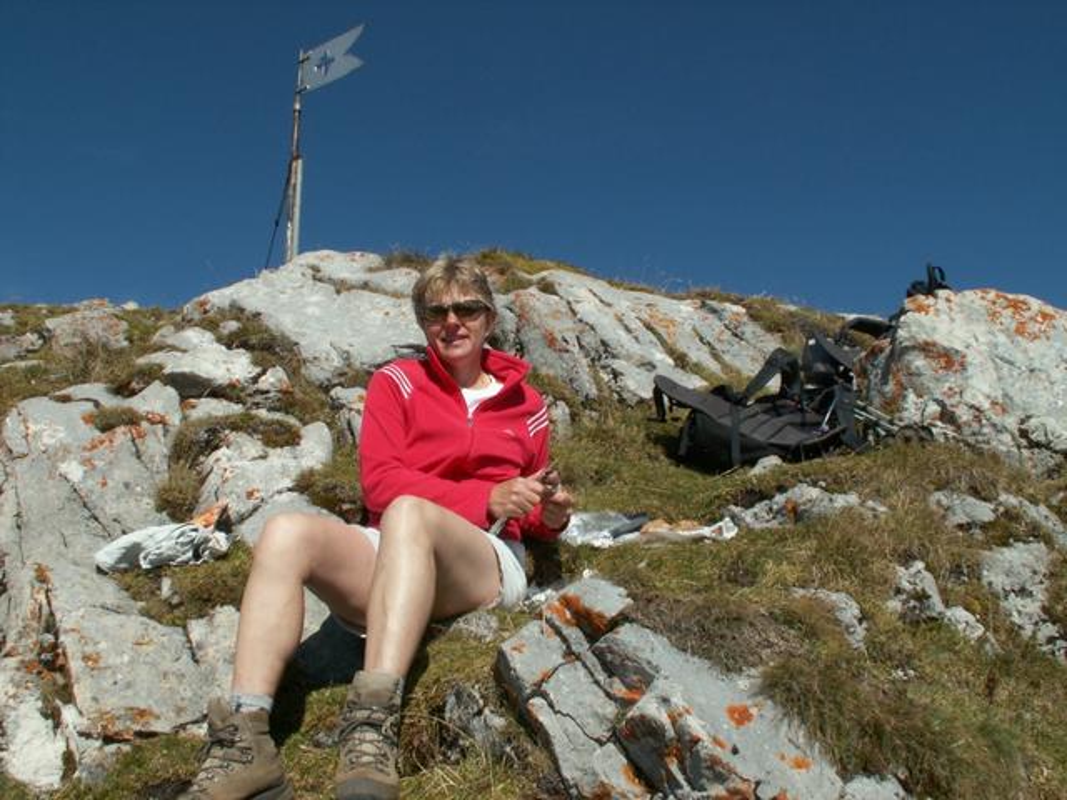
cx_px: 534
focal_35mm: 35
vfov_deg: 40.7
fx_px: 1079
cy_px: 400
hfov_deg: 52.6
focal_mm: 5.86
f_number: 8
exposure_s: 1/250
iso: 50
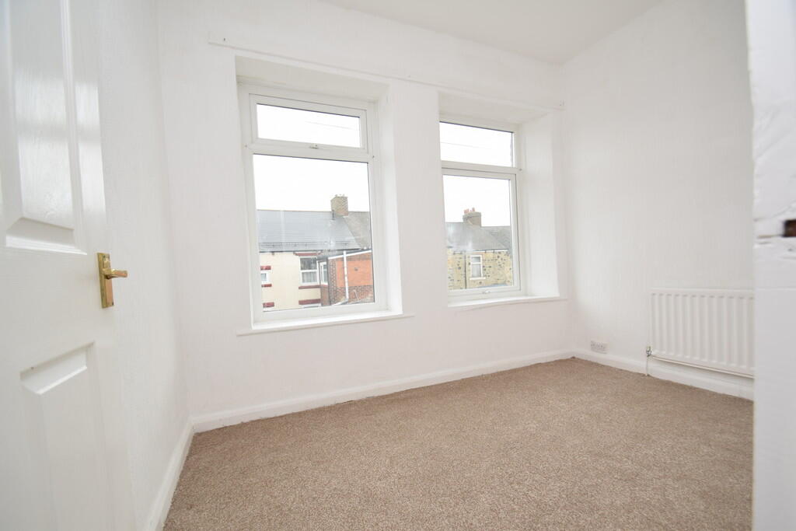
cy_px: 266
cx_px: 398
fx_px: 332
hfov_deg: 100.4
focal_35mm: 15
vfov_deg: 77.3
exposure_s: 1/125
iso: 160
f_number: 5.6
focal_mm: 10
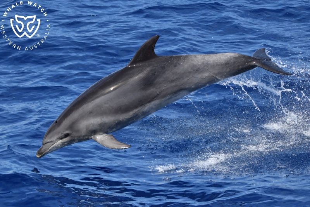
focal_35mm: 210
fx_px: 1808
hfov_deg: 9.8
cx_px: 155
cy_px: 104
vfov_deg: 6.5
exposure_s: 1/8000
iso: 1100
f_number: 5.3
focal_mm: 210
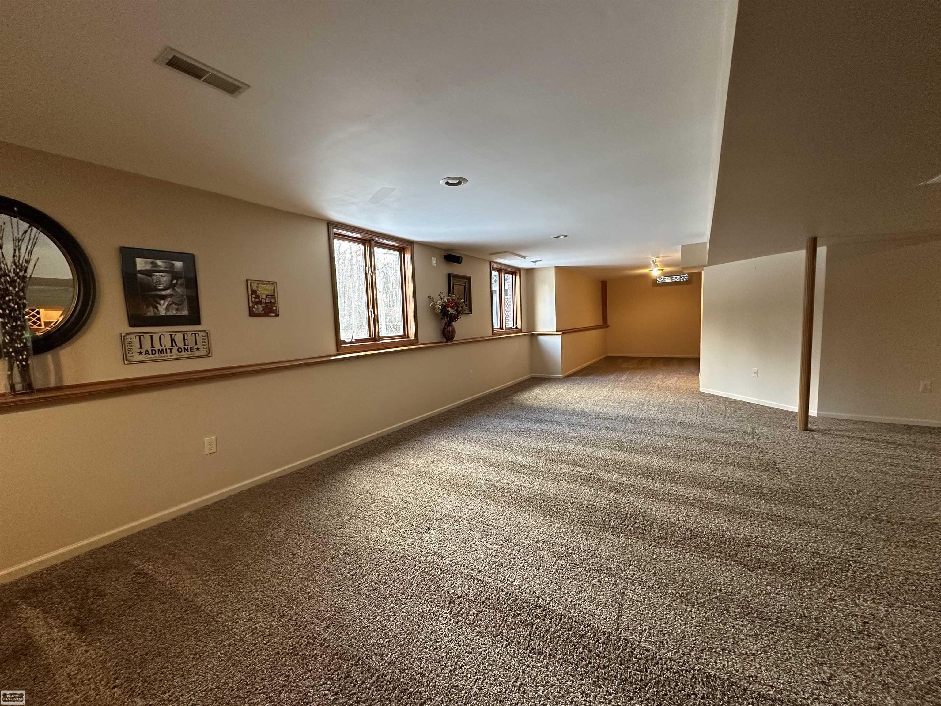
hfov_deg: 102.1
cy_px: 353
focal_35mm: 14
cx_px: 470
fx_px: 381
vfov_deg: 85.7
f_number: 2.2
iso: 400
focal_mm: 2.22
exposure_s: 1/60
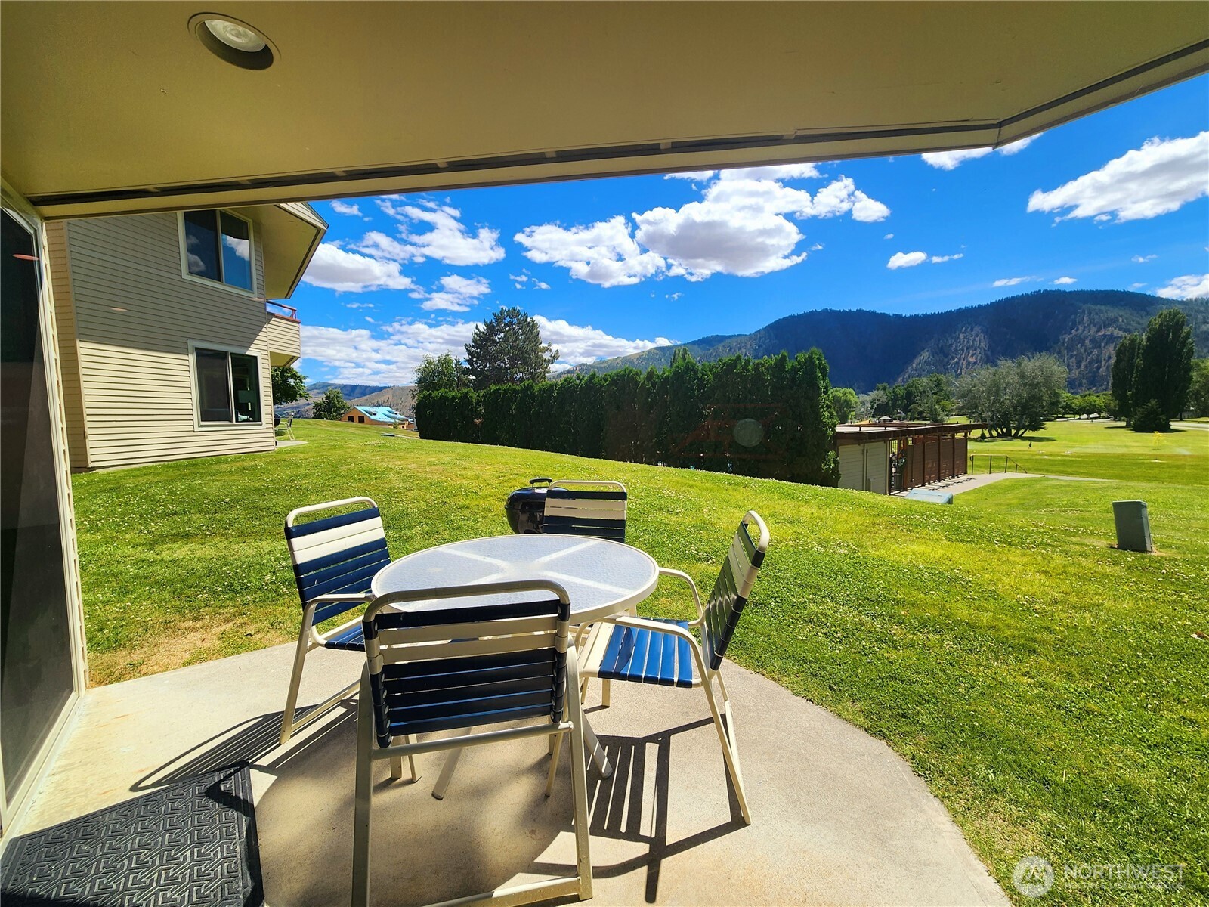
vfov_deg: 89.9
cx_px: 604
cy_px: 454
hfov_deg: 106.2
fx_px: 454
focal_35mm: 13
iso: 50
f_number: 2.2
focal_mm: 2.2
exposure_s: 1/1429
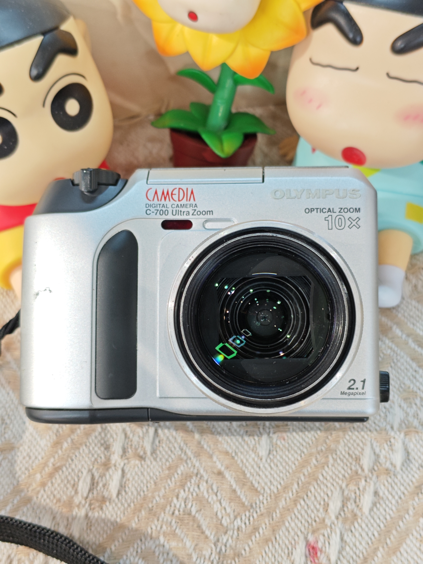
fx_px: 798
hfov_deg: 29.7
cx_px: 212
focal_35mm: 49
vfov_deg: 38.9
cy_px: 282
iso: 160
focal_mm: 5.84
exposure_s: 1/71
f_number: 1.6
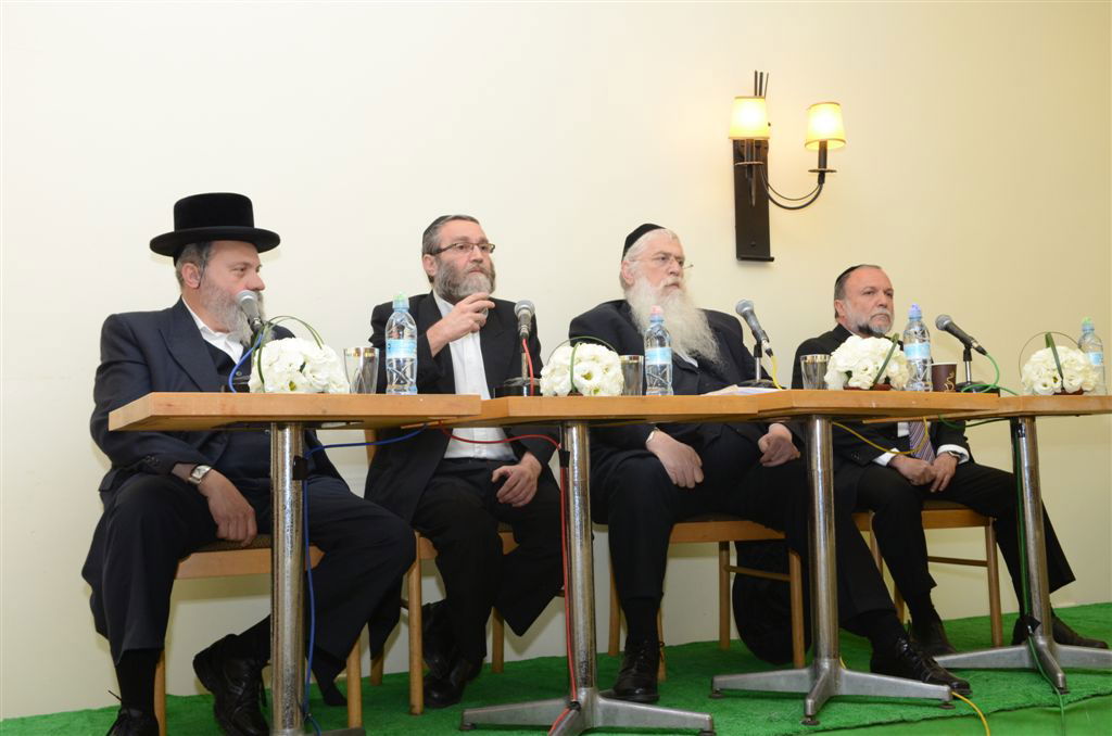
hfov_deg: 49.6
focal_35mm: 39
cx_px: 556
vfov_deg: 34.1
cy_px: 368
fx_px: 1202
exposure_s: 1/125
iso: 1000
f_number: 4
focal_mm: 26
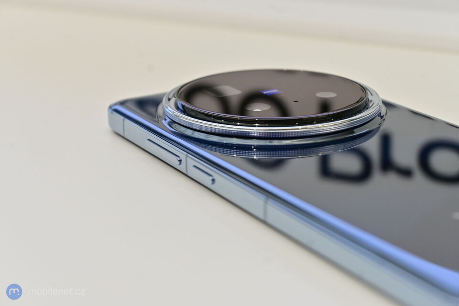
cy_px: 153
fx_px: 956
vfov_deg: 18.2
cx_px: 230
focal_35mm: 75
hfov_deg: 27.0
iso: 320
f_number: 6.3
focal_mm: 50
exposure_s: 1/100
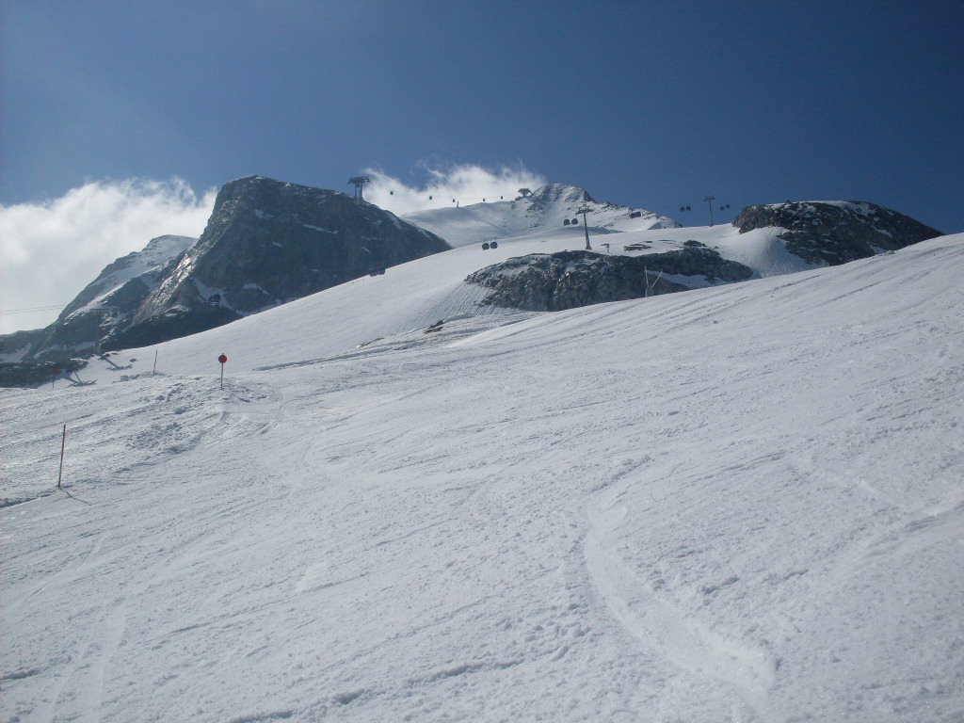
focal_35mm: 38
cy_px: 362
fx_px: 1058
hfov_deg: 49.0
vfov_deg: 37.7
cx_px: 482
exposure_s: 1/1000
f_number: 8.4
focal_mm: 6.3
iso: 80
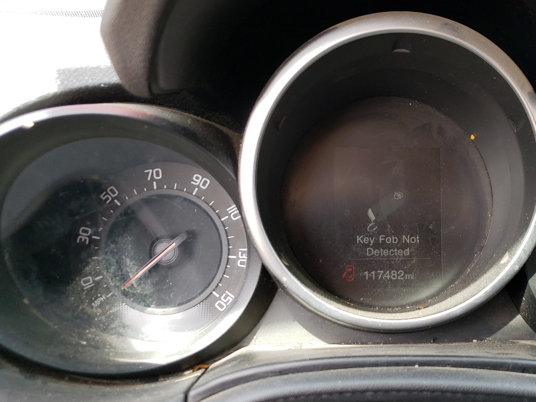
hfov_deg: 45.5
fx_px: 619
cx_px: 390
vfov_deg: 36.0
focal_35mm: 40
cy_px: 207
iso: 50
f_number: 1.5
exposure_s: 1/130
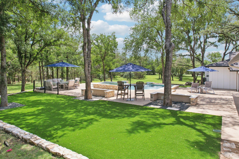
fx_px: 146
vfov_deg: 57.2
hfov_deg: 78.6
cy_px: 80
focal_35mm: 22
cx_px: 120
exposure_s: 1/1250
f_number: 2.8
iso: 100
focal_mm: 8.38
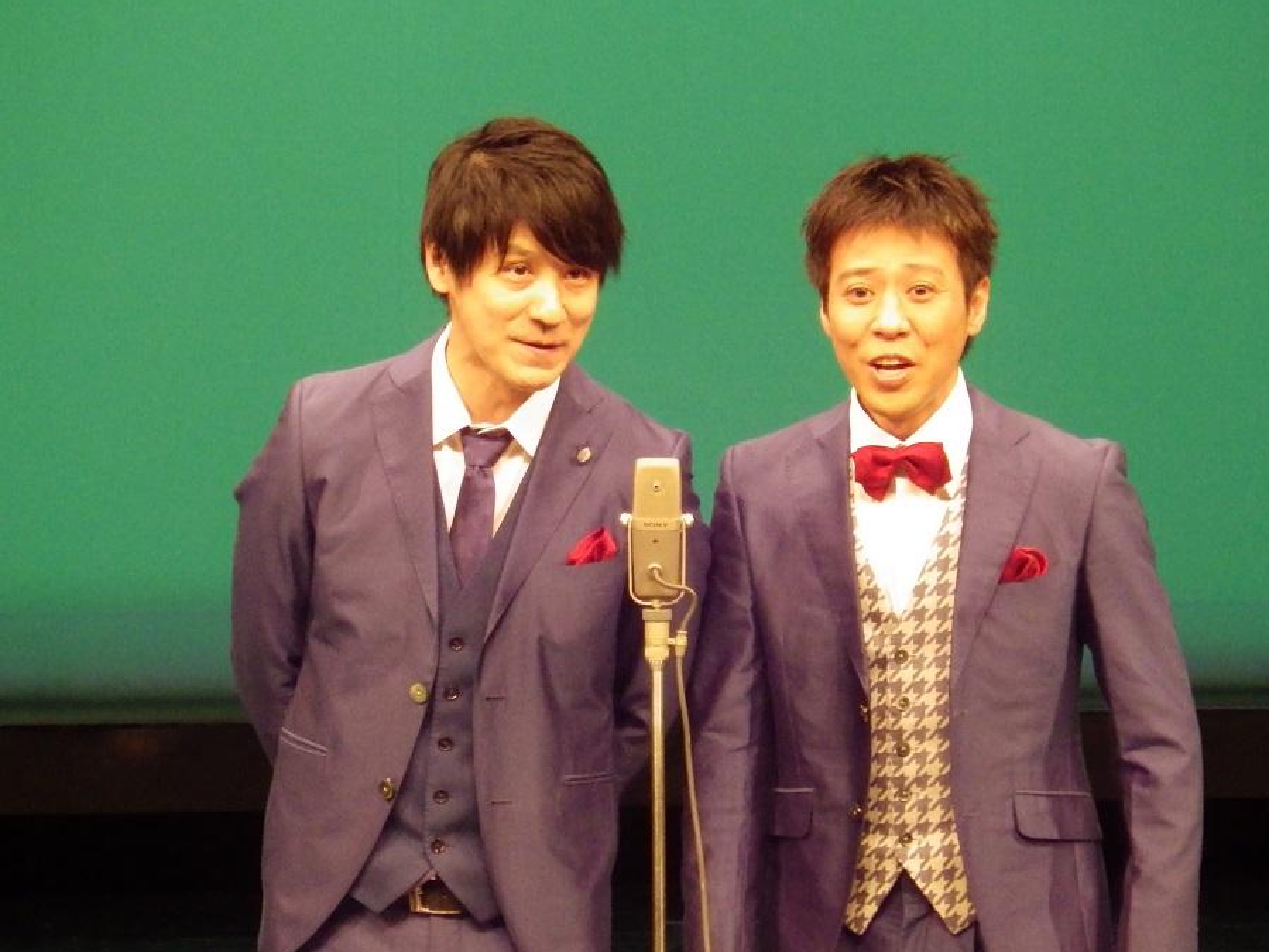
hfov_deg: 3.1
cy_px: 517
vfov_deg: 2.3
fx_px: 23642
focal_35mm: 645
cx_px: 649
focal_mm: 104
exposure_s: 1/60
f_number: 5.9
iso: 1250
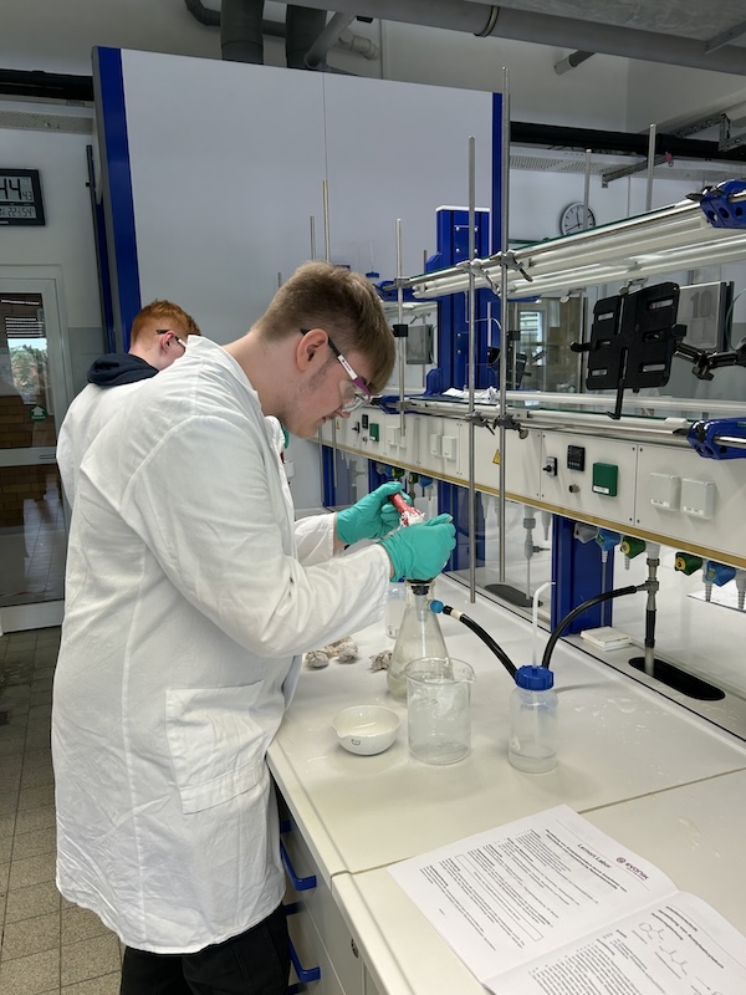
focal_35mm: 26
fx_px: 747
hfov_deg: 53.1
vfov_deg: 67.3
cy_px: 498
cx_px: 373
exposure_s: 1/100
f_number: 1.5
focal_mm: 5.7
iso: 32
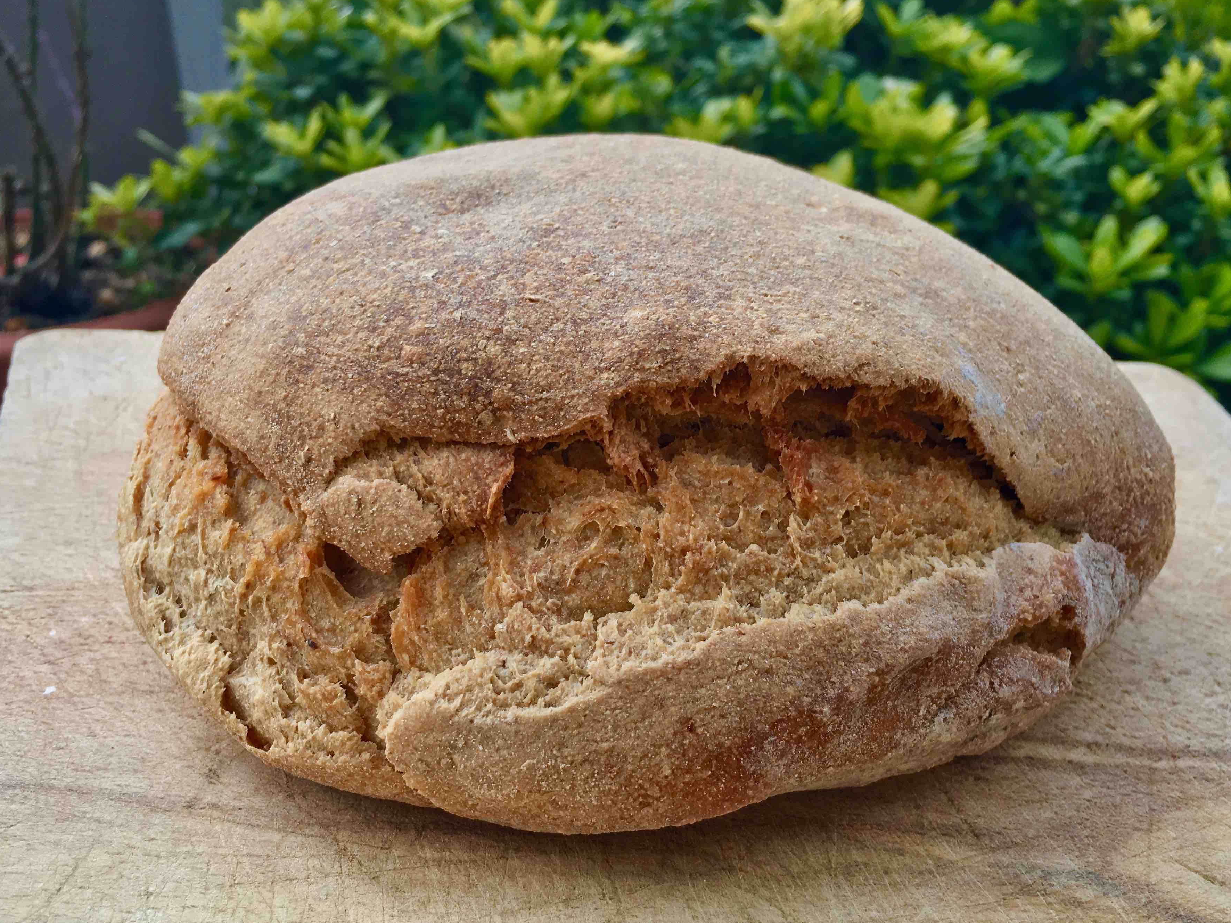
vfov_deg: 42.9
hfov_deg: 55.4
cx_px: 626
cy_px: 483
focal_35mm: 33
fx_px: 1173
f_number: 2.2
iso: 25
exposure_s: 1/416
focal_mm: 4.15
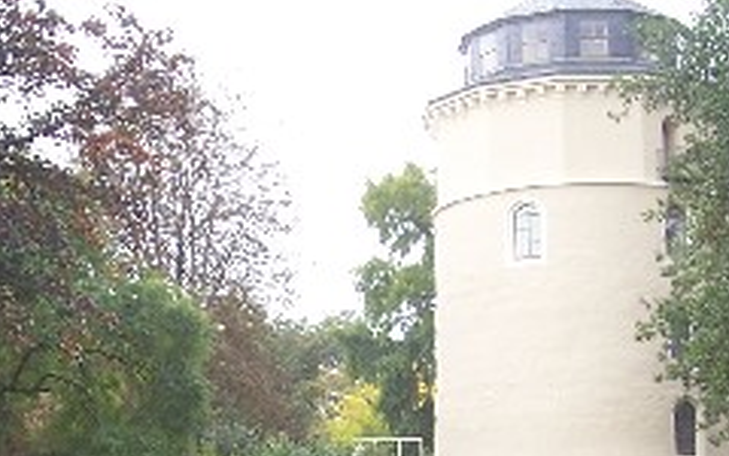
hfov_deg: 19.8
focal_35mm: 105
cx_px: 298
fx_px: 2086
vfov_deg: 12.3
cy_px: 492
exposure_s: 1/90
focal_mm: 7
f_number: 3
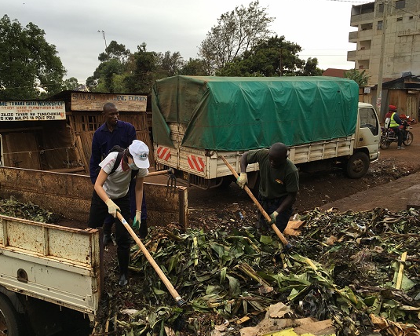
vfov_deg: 45.8
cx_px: 183
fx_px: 398
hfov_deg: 55.5
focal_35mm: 32
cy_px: 161
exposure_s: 1/271
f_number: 2.2
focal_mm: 4.15
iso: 25
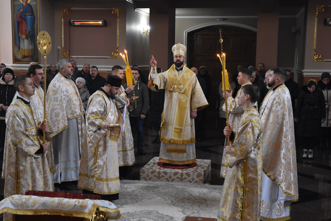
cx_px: 163
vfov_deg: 25.3
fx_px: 492
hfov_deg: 37.2
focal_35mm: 54
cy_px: 112
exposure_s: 1/125
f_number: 4.2
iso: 3200
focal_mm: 35
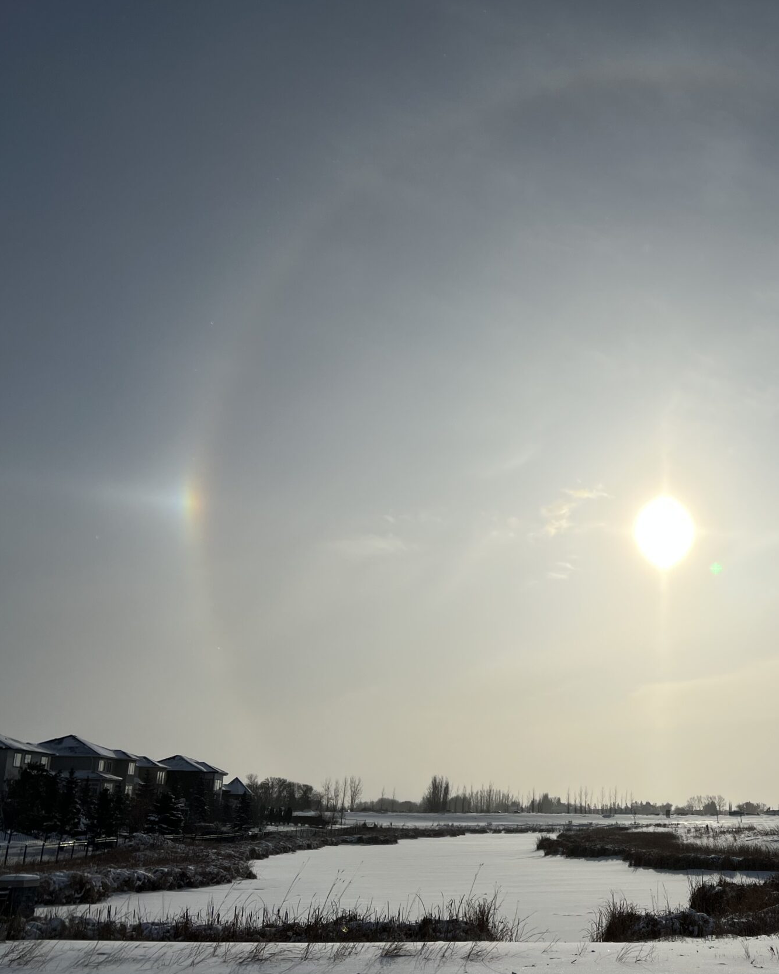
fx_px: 1124
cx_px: 691
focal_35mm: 39
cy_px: 547
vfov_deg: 46.7
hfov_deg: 36.1
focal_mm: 5.7
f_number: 1.5
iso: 40
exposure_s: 1/30303
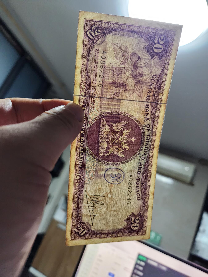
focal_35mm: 23
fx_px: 184
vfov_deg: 73.9
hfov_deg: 58.9
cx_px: 104
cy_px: 138
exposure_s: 1/100
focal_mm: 5.4
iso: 1000
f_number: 1.8
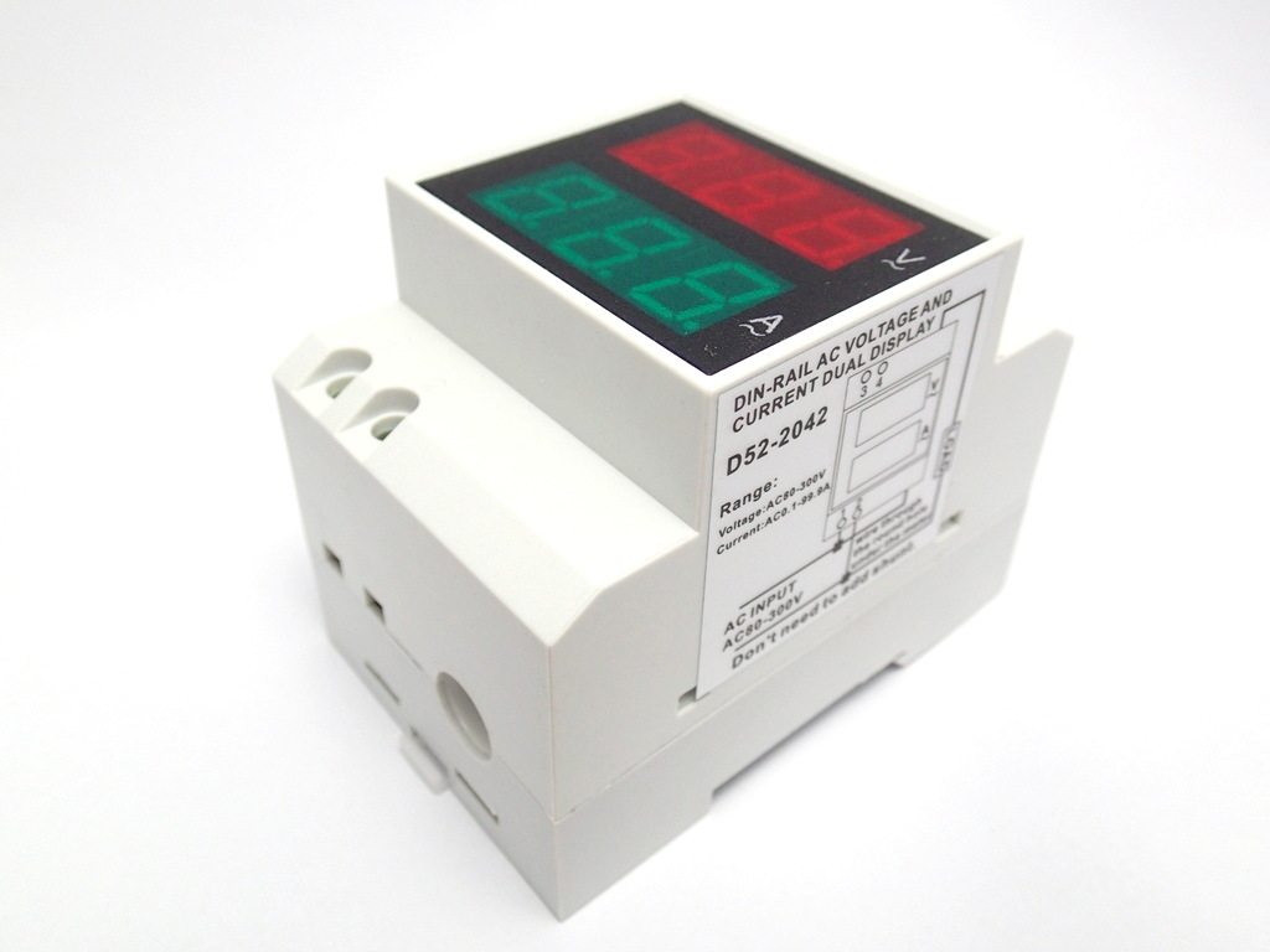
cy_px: 476
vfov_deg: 46.8
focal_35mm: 30
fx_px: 1101
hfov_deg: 60.0
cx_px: 635
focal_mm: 5.5
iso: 200
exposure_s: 1/40
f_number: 3.2
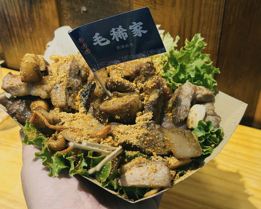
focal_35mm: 51
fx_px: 394
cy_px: 105
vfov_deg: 29.7
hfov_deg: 36.6
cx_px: 135
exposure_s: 1/50
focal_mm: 6.76
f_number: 1.78
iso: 100
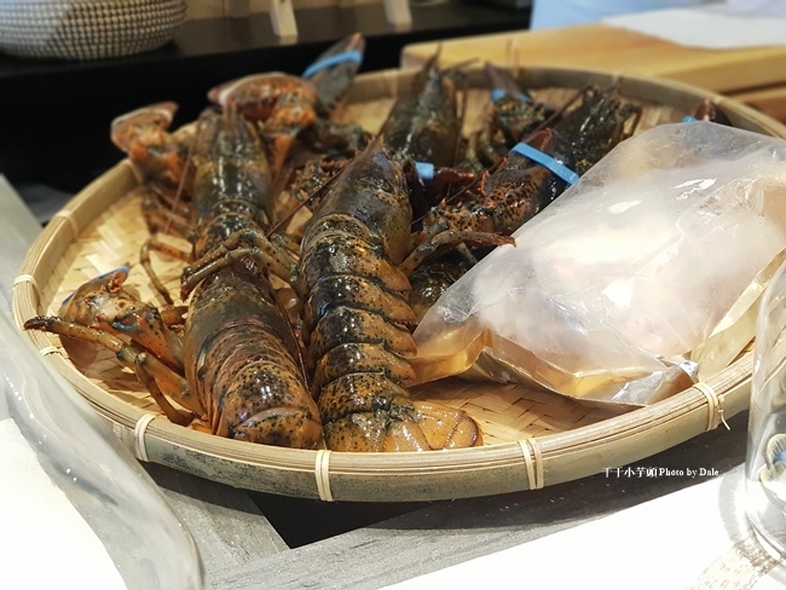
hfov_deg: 36.8
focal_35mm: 52
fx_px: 1181
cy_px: 295
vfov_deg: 28.1
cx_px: 393
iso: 200
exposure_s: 1/30
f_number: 2.4
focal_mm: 6
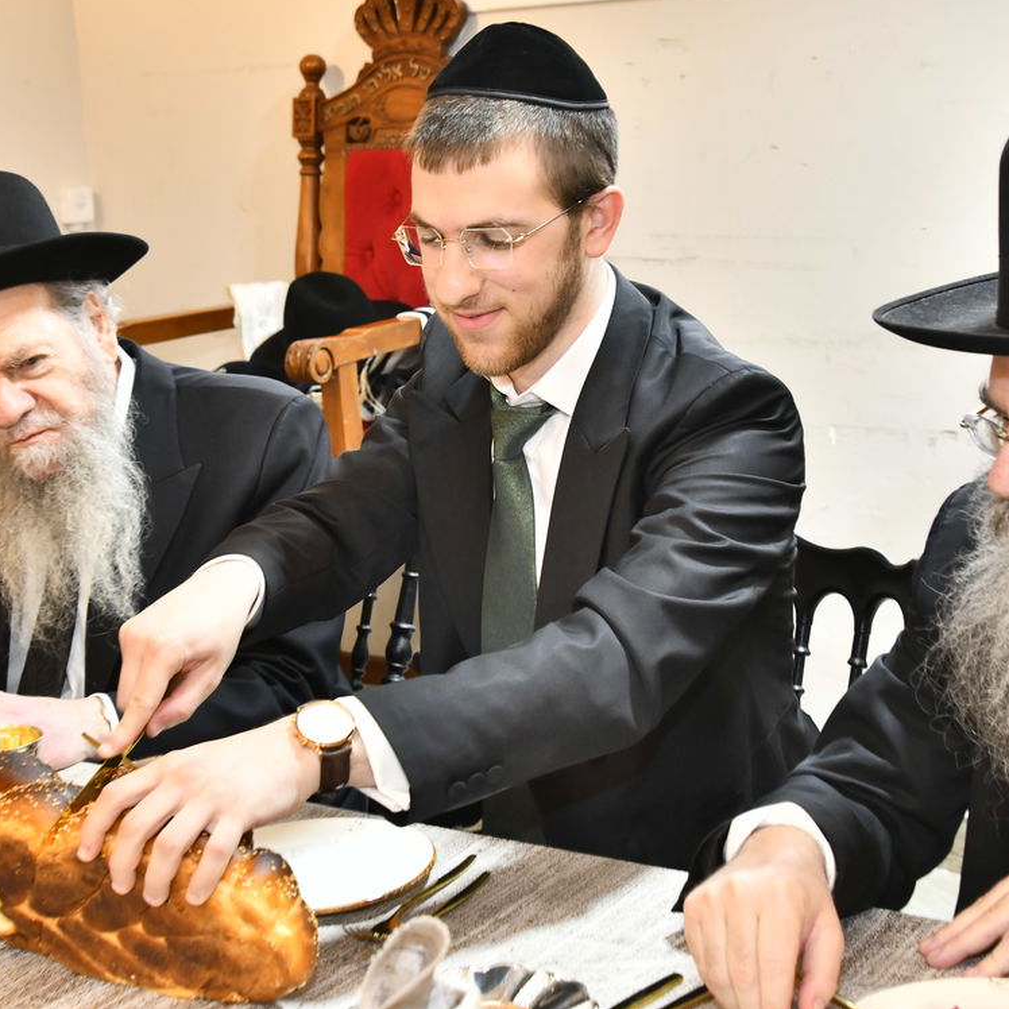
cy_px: 382
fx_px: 2308
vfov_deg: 24.6
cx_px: 529
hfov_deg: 24.7
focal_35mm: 70
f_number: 5.6
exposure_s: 1/160
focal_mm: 44
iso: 1250
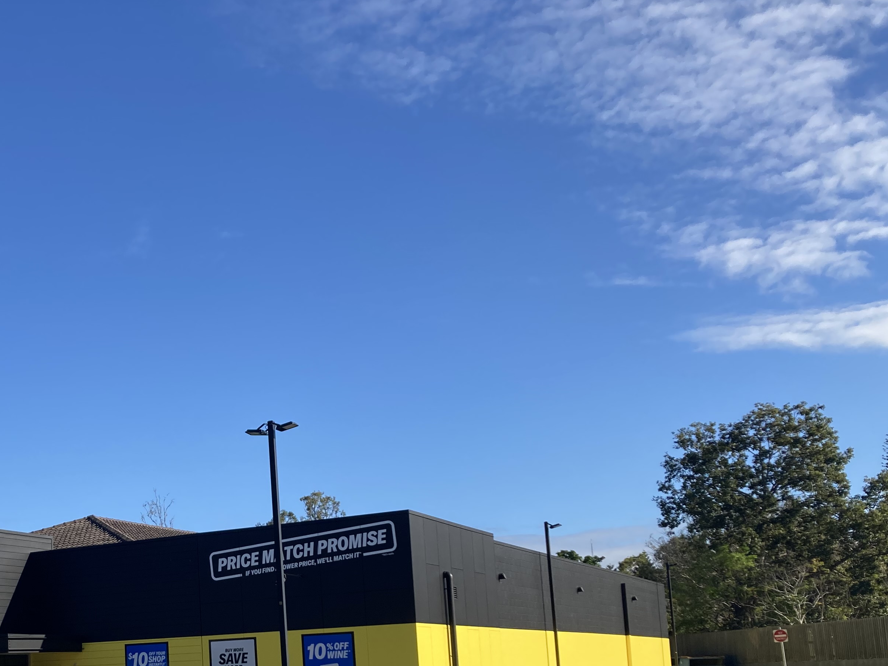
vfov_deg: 30.0
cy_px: 551
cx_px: 183
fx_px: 1206
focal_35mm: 47
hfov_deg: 38.9
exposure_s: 1/1548
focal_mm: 3.99
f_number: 1.8
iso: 20
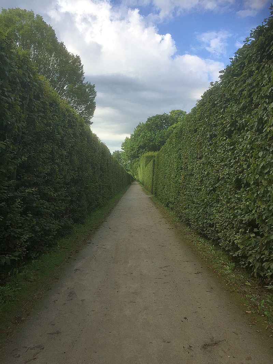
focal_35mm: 29
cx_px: 136
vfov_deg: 61.7
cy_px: 182
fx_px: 305
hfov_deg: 48.2
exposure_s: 1/791
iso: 32
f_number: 2.2
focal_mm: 4.15
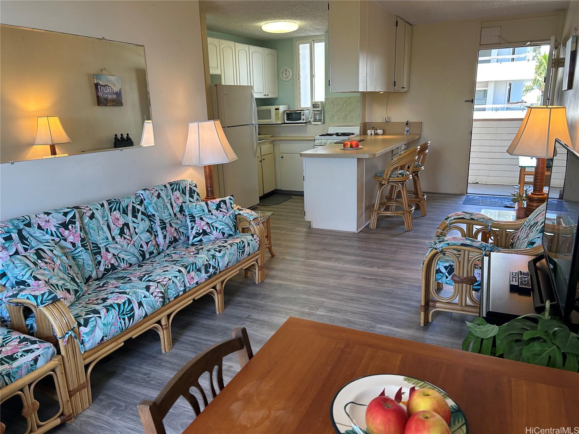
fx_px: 435
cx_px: 290
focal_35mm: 26
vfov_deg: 53.1
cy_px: 217
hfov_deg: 67.3
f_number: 1.5
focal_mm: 5.7
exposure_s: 1/120
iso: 80
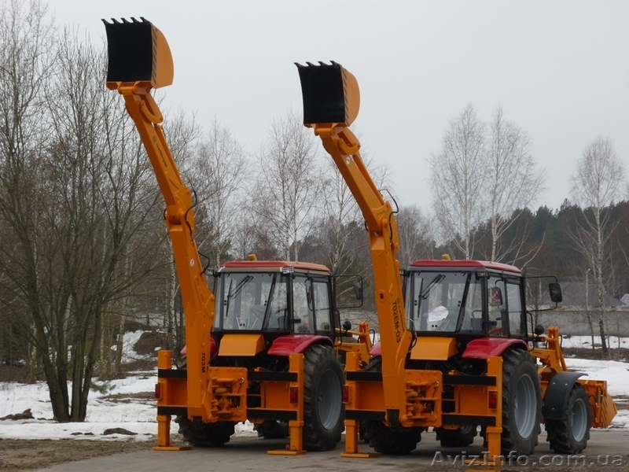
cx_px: 314
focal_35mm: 100
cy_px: 236
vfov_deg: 14.8
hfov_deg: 19.6
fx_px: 1817
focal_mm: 16.5
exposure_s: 1/250
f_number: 5.1
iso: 100
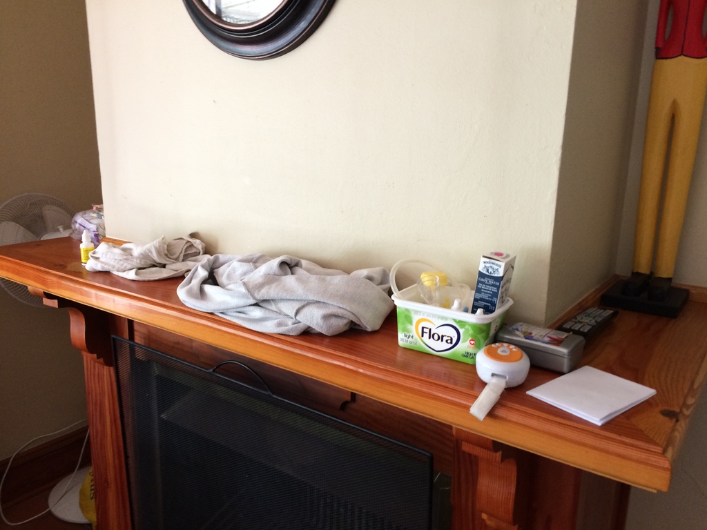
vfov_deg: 48.2
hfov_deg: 61.7
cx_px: 354
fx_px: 592
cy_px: 265
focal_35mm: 29
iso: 160
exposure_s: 1/33
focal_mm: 4.15
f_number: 2.2
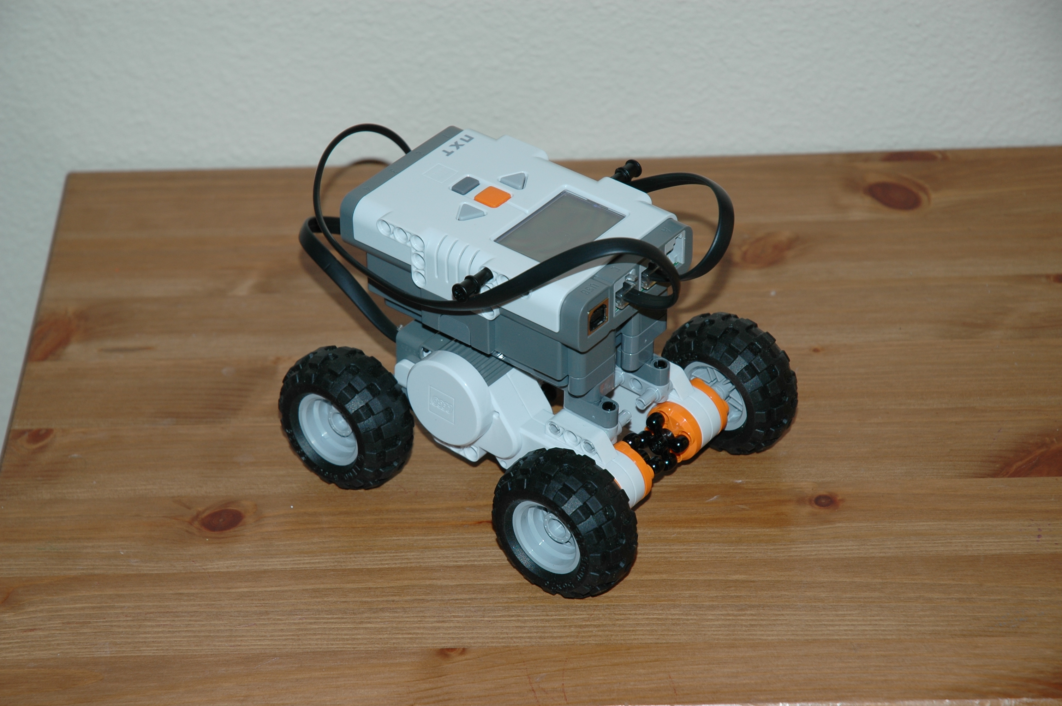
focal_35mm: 105
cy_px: 353
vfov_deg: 13.0
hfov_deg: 19.5
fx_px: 3095
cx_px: 531
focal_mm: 70
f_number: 6.3
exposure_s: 1/60
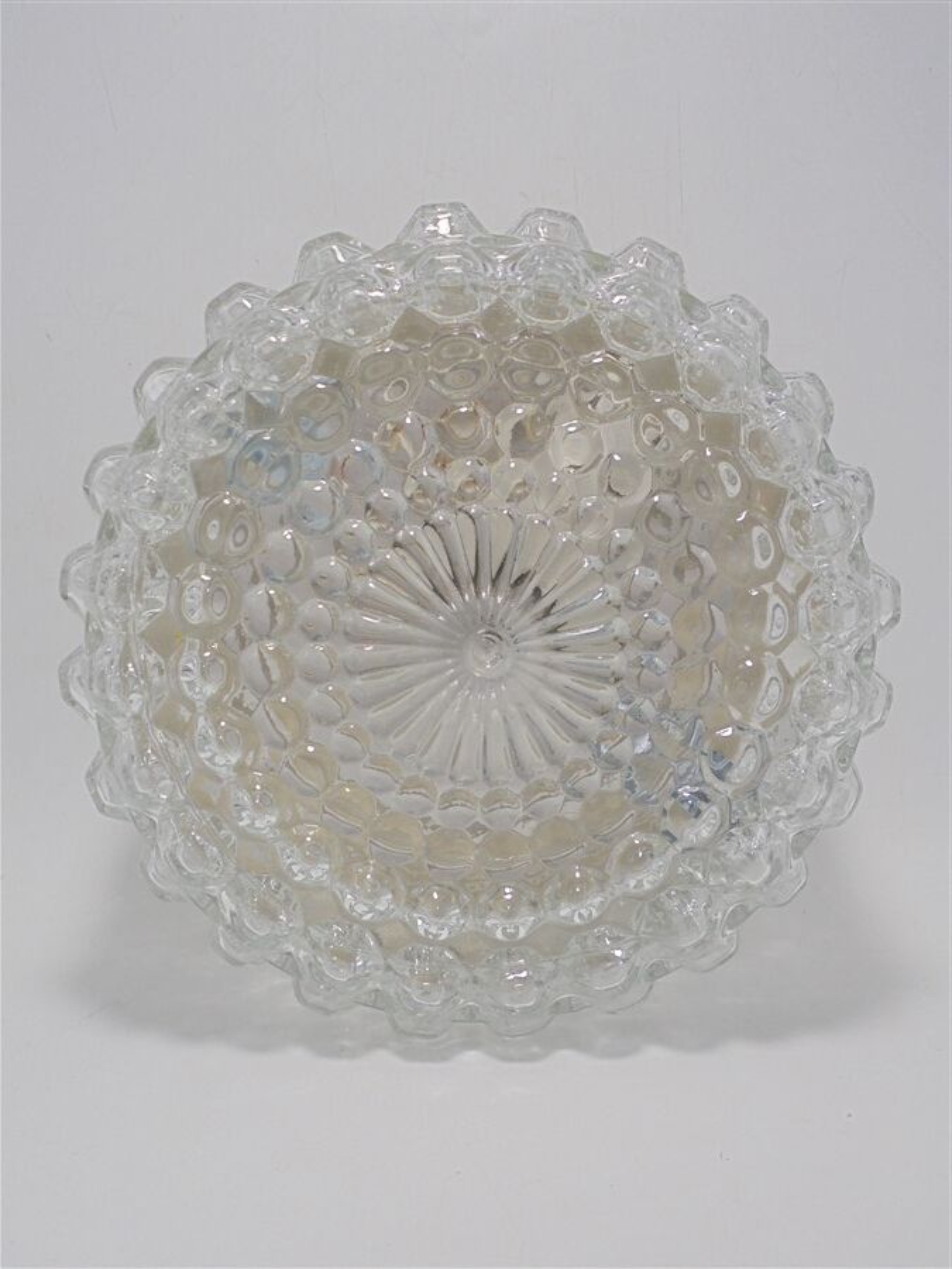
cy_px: 634
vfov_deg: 54.0
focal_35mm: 34
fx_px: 1247
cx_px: 476
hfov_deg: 41.8
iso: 100
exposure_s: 1/80
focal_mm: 6.1
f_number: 4
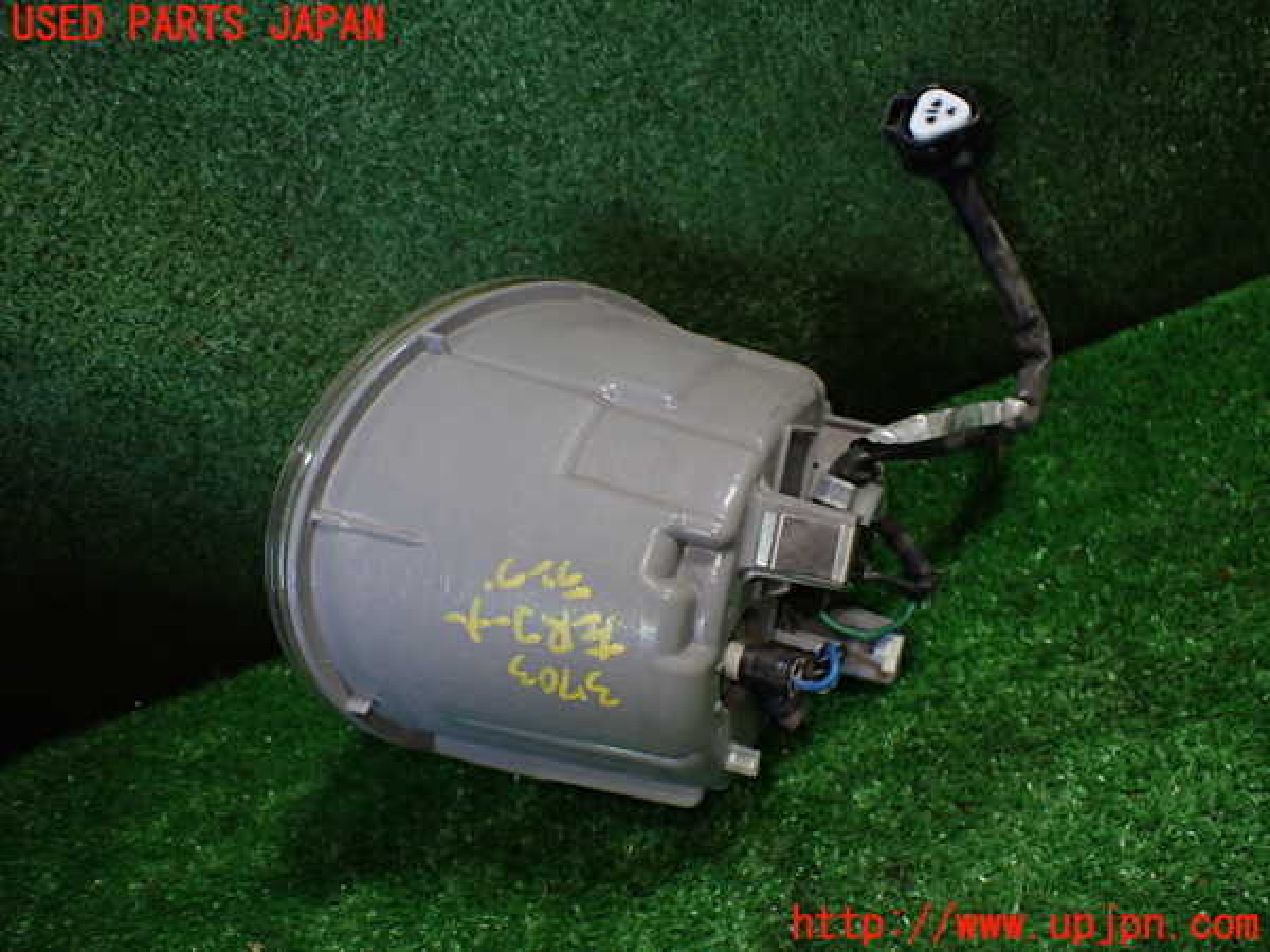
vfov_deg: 46.8
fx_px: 1101
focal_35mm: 30
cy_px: 476
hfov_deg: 60.0
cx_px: 635
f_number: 2.3
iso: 500
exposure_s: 1/125
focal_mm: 5.4
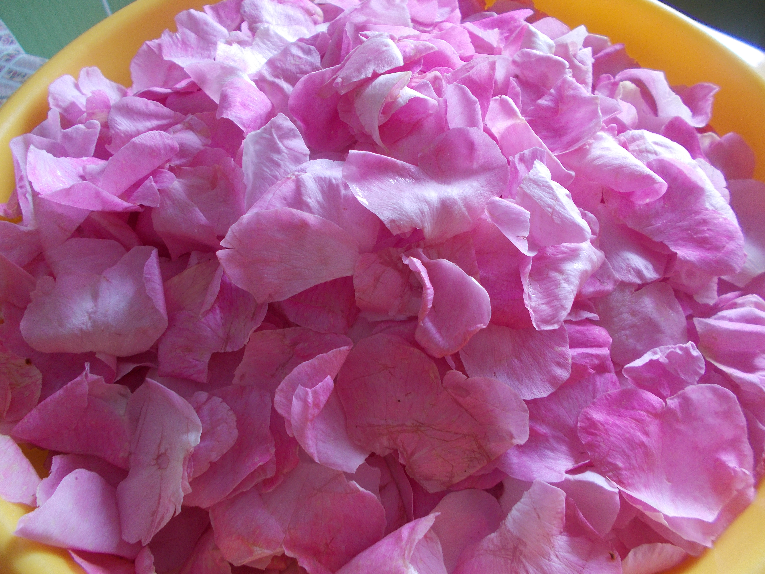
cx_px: 382
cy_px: 287
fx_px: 575
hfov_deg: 67.3
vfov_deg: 53.1
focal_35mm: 26
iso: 100
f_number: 3.2
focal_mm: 4.6
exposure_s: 1/25
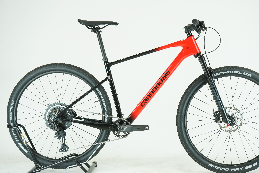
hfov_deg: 32.3
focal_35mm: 62
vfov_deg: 21.9
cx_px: 145
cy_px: 76
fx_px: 446
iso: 1600
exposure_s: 1/200
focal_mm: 51
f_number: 5.6
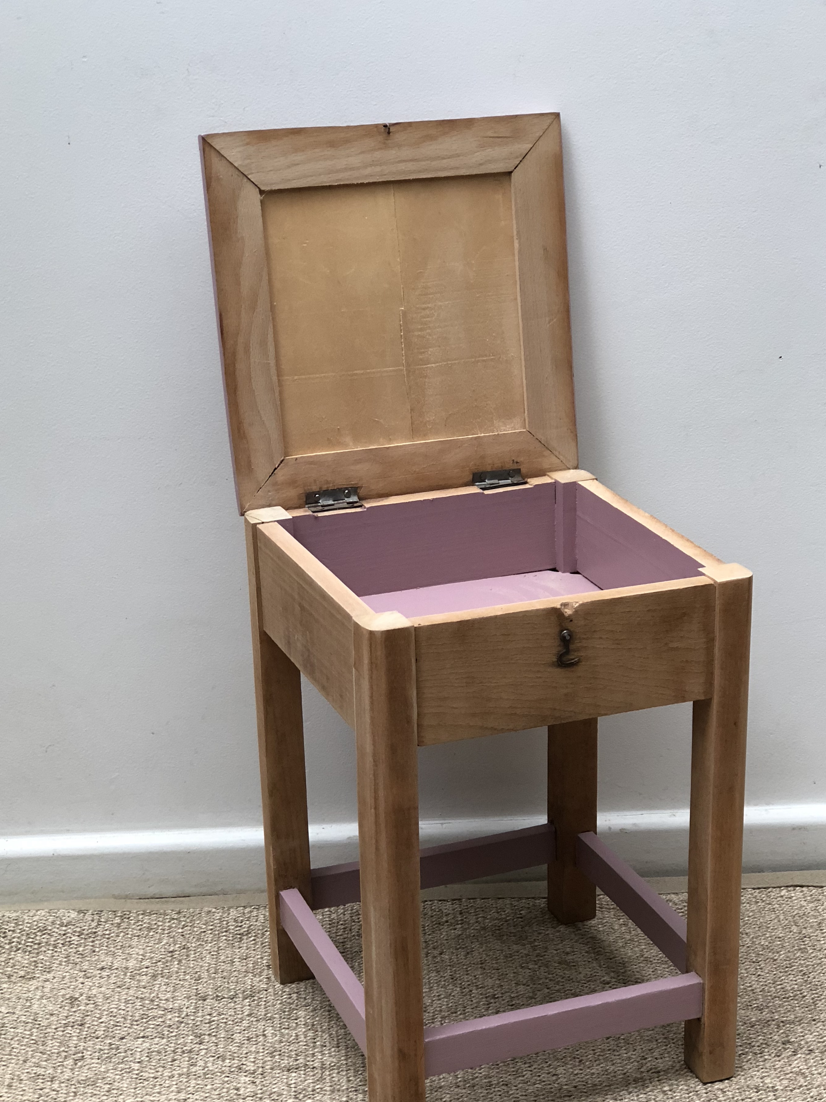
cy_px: 605
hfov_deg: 22.9
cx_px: 393
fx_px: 2036
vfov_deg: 30.2
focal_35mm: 64
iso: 64
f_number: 2.8
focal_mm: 6.6
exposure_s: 1/30
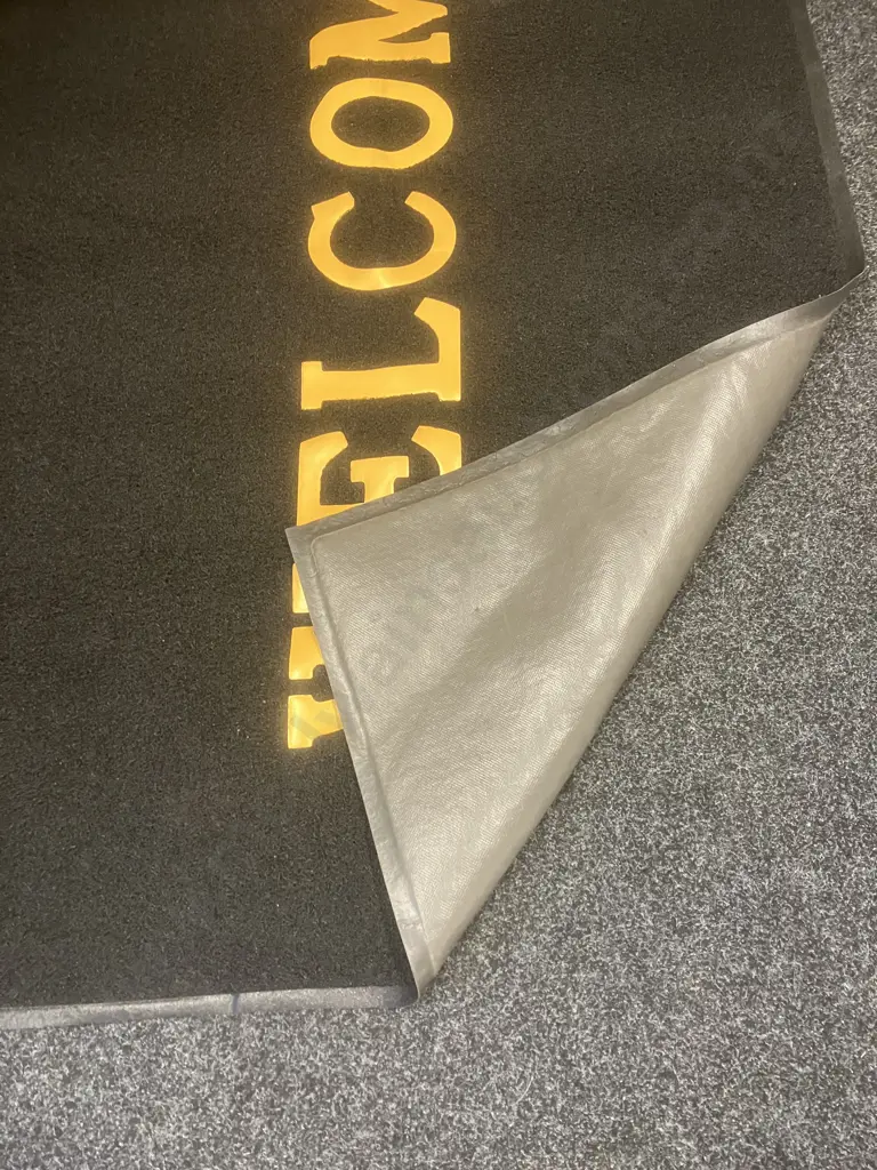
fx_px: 946
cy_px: 585
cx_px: 438
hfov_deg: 49.7
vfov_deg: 63.4
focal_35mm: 28
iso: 250
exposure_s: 1/50
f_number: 1.8
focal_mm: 3.99
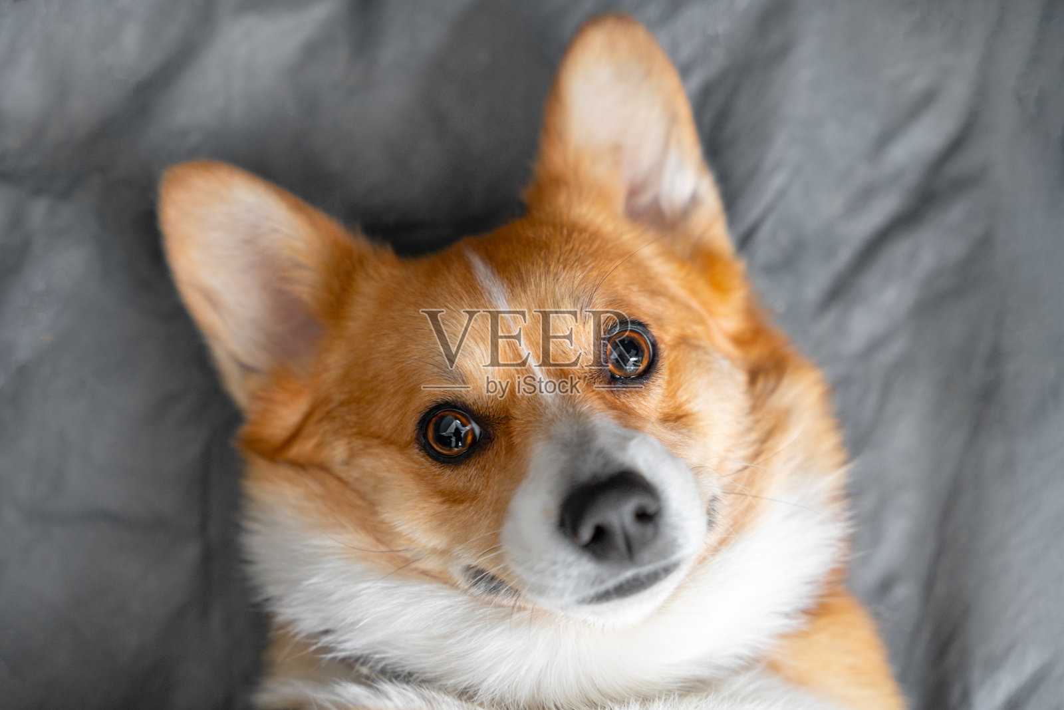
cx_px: 532
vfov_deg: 19.5
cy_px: 355
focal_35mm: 70
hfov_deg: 28.8
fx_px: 2069
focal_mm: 70
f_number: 2.8
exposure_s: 1/160
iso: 640
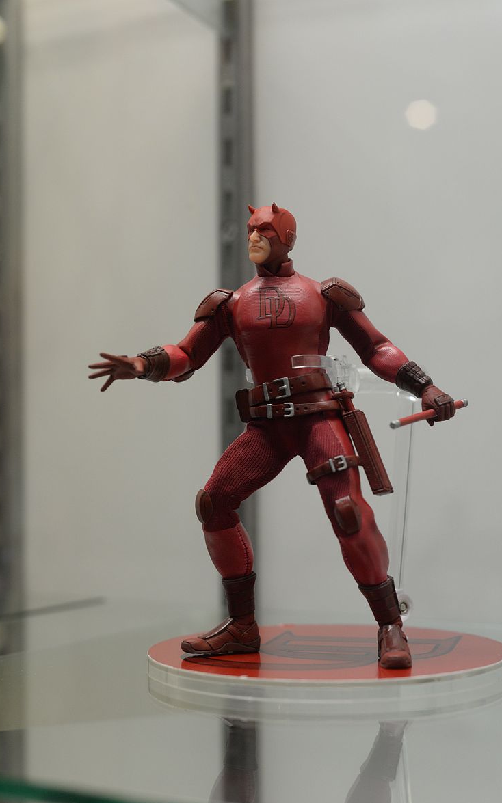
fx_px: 1139
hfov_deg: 24.9
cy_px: 408
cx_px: 266
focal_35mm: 52
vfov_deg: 38.9
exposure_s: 1/160
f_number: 4
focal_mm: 50
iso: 1600
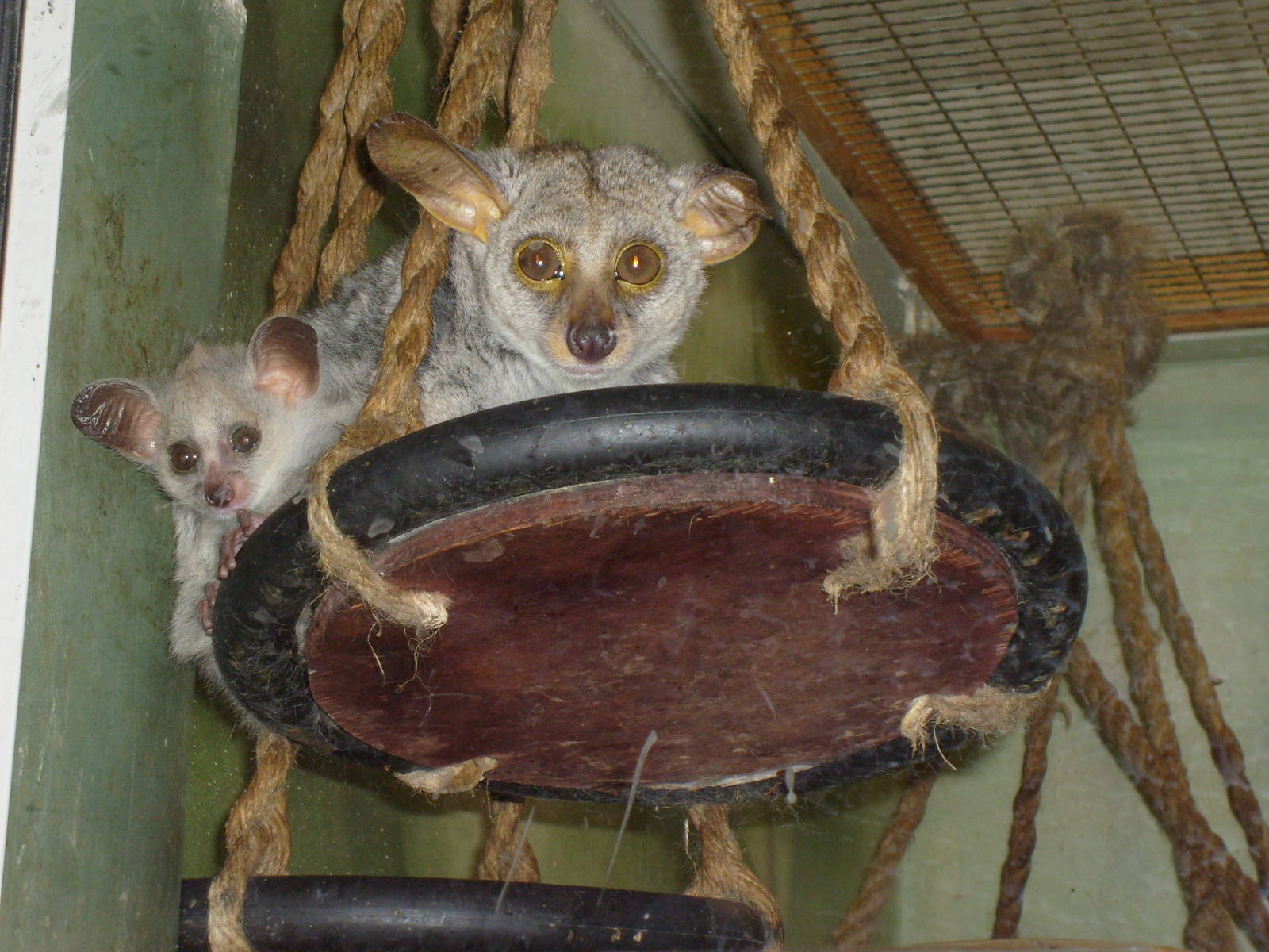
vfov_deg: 14.0
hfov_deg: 18.5
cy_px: 476
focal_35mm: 106
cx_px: 634
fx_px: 3886
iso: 120
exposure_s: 1/90
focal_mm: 17.4
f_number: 4.9
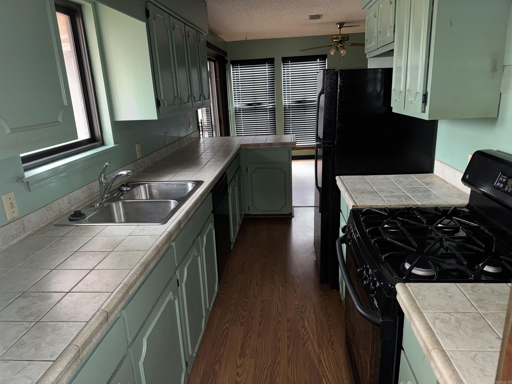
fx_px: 355
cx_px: 256
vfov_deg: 56.8
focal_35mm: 24
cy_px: 192
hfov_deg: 71.6
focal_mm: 6.76
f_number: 1.78
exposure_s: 1/8
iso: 160
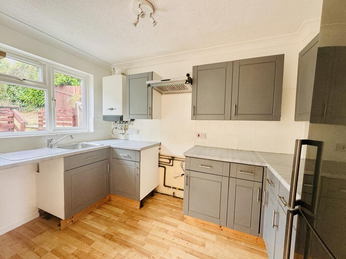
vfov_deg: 85.7
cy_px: 130
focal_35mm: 14
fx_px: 140
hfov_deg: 102.1
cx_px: 173
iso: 200
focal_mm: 2.22
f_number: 2.2
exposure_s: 1/99
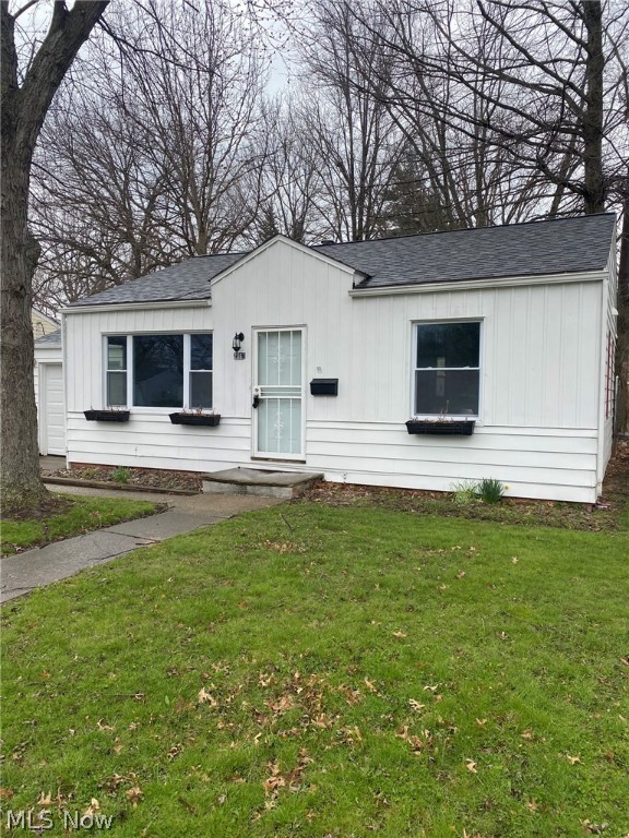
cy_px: 419
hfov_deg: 53.1
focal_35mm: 26
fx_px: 630
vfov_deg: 67.3
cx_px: 314
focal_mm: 4.25
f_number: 1.8
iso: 32
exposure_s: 1/678
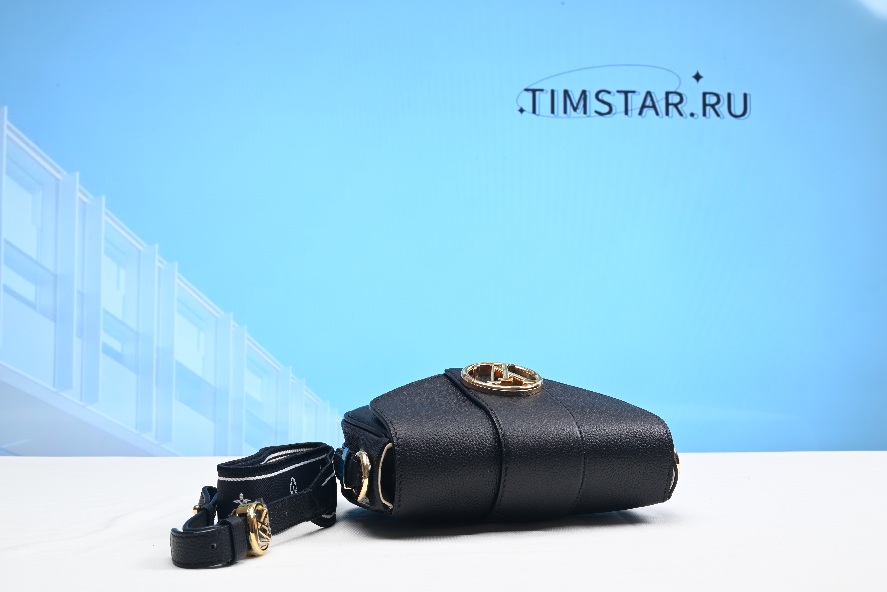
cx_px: 444
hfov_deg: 48.4
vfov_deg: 33.4
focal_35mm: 40
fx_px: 986
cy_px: 296
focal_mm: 40
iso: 100
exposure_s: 1/2
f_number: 16
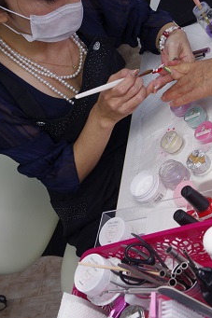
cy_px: 139
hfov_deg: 25.9
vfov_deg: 38.1
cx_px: 118
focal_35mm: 52
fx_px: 460
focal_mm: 30.63
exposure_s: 1/20
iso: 400
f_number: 8
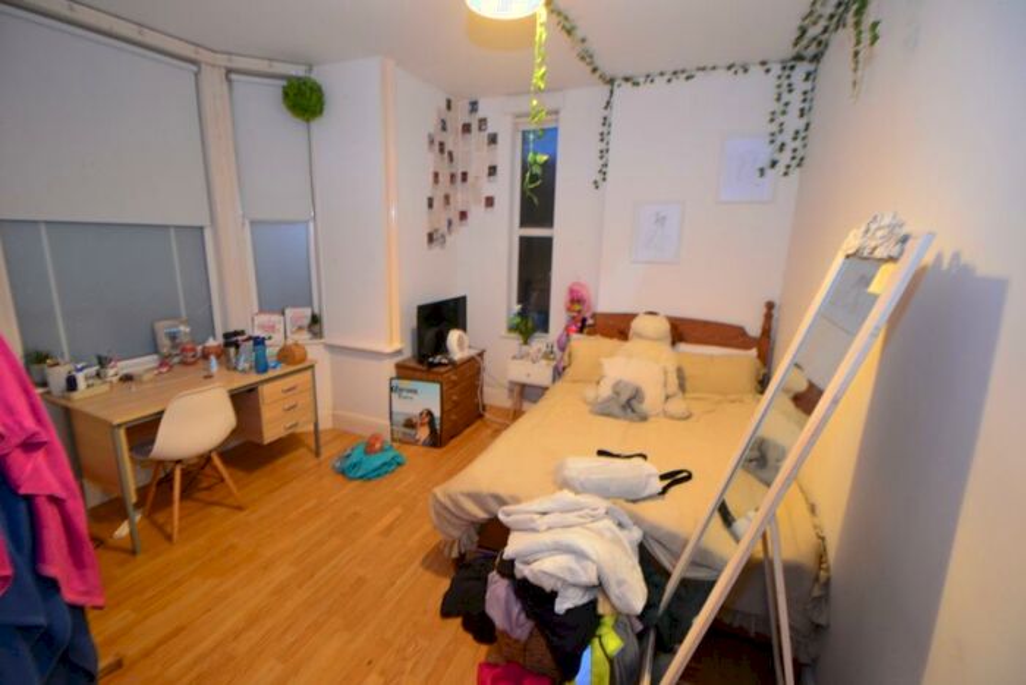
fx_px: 428
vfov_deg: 77.4
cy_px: 342
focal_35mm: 15
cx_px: 513
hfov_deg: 100.4
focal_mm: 10
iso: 800
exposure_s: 1/8
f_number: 3.5
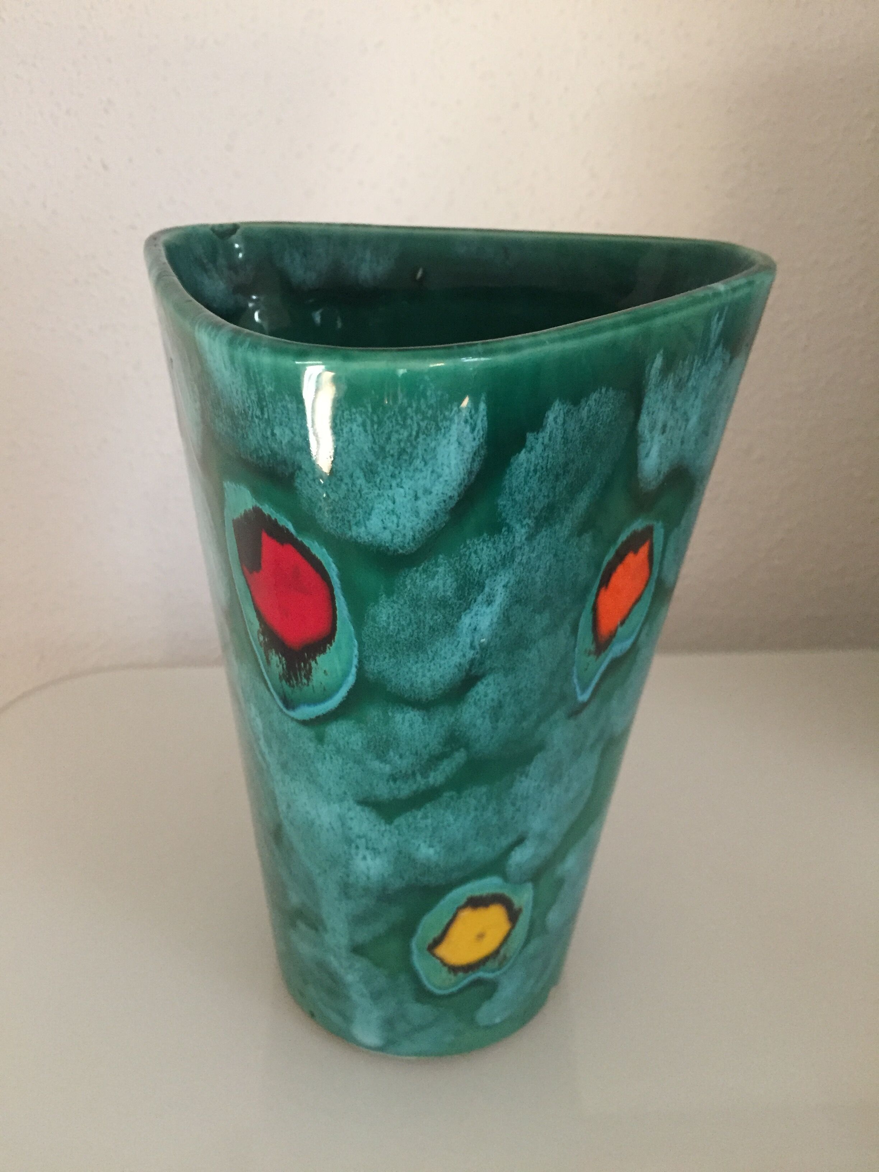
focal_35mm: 29
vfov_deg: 61.7
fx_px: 982
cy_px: 586
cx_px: 440
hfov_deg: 48.2
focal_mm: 4.15
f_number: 2.2
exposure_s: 1/25
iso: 250
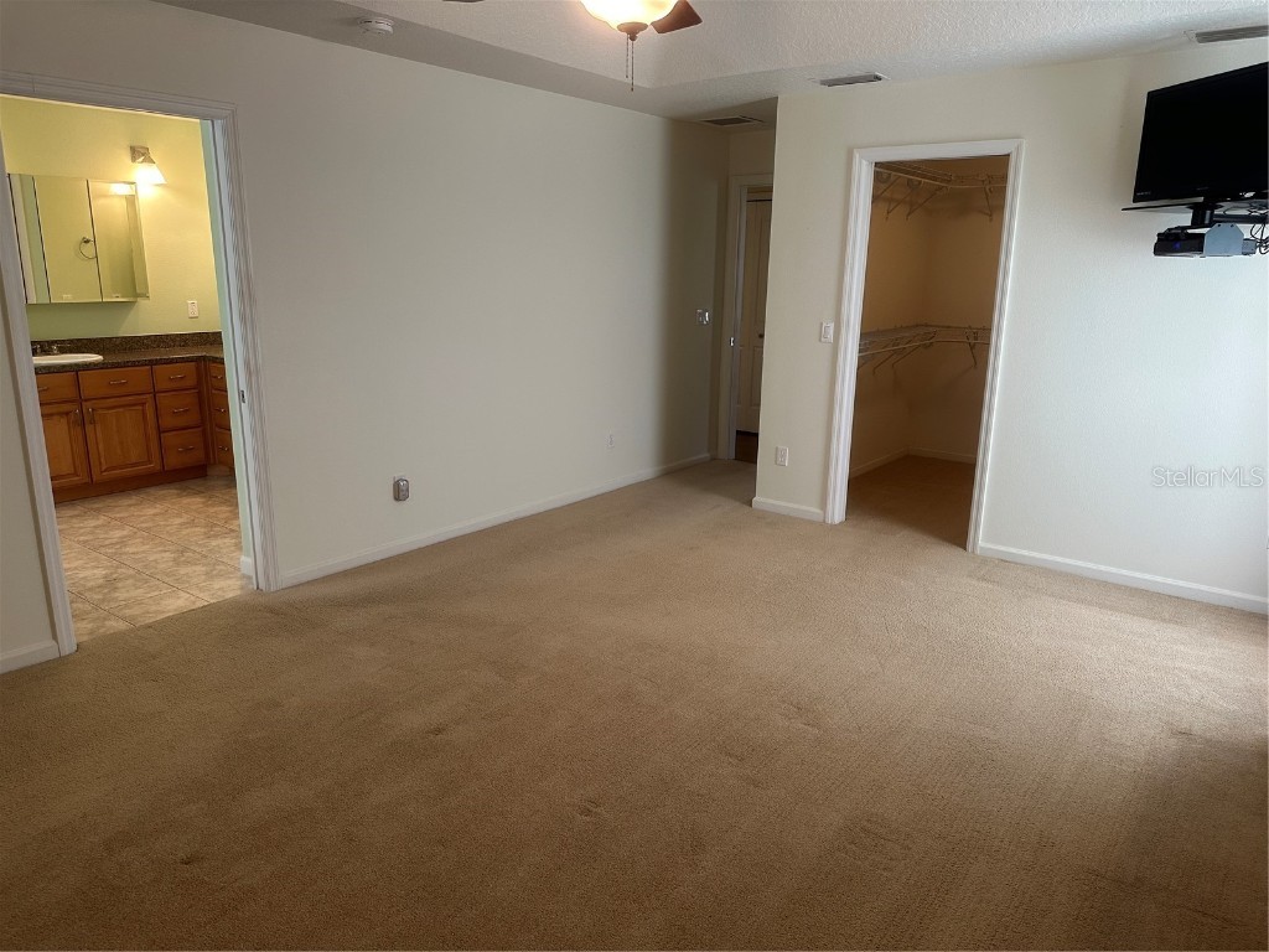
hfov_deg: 71.6
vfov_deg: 56.8
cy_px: 476
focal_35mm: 24
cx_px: 634
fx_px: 880
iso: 160
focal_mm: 6.86
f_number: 1.78
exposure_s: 1/120
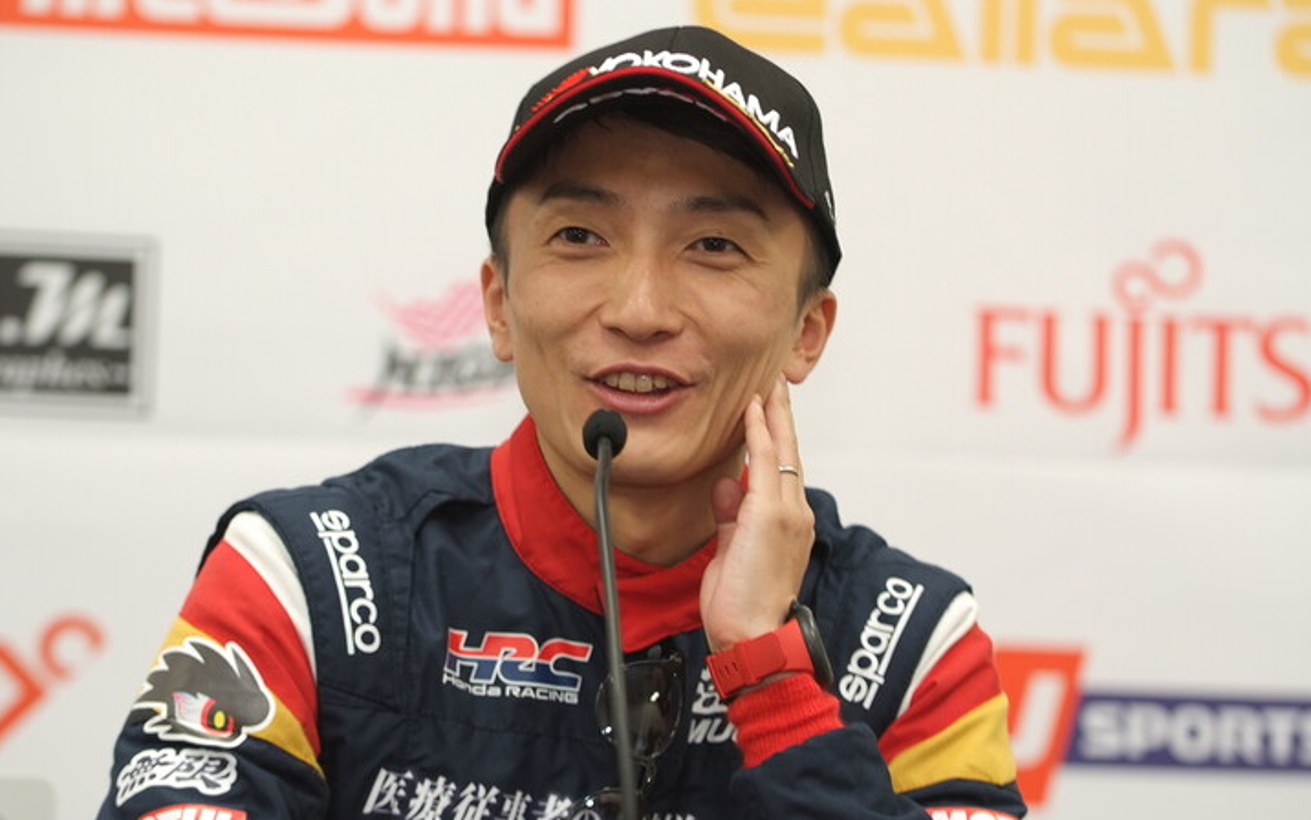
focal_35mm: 169
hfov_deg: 12.4
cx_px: 656
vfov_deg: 7.8
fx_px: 6040
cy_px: 428
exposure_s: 1/70
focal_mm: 110
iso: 400
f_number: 2.8
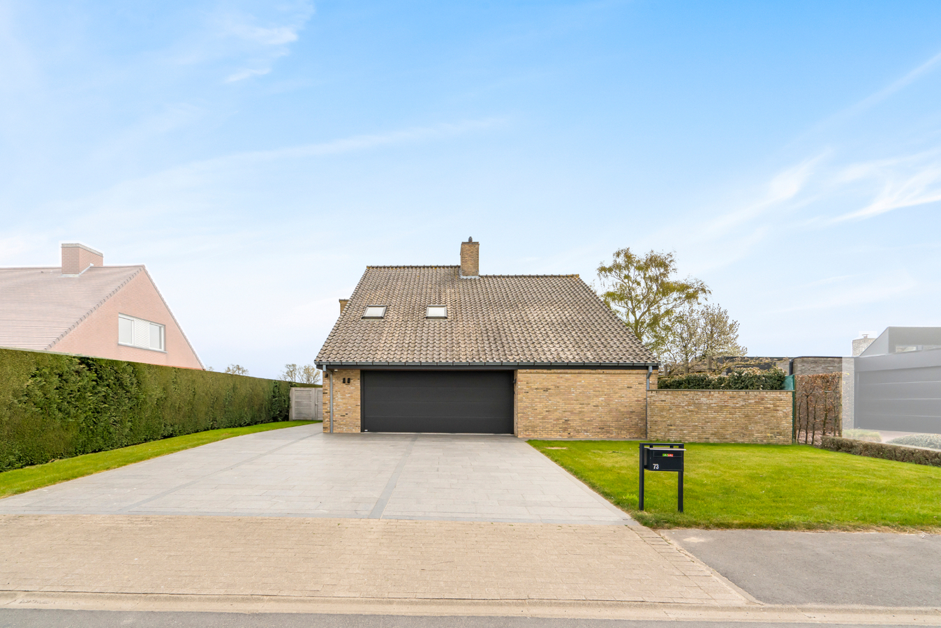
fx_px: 418
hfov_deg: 96.7
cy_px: 314
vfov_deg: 73.8
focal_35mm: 16
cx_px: 470
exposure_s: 1/640
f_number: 11
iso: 800
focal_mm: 16
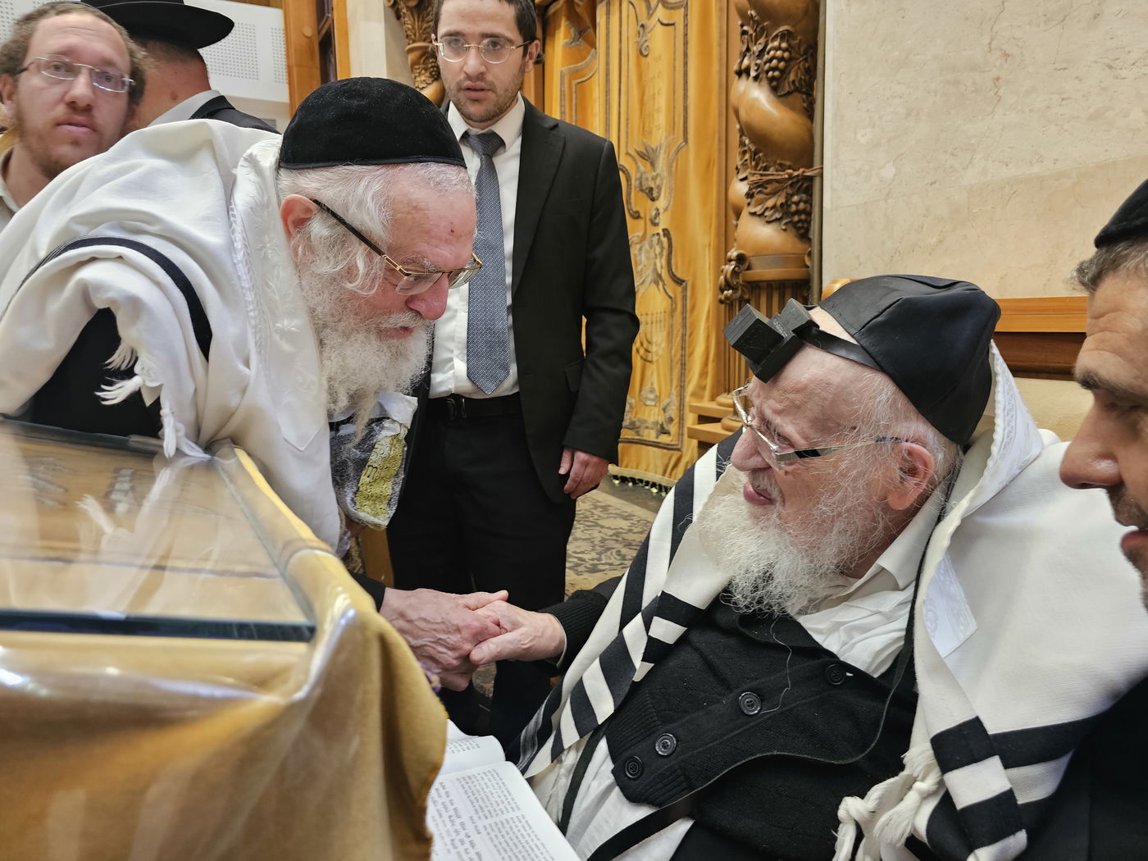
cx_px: 574
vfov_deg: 58.9
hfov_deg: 73.9
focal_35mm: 23
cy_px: 430
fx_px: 763
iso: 100
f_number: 1.7
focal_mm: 6.3
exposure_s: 1/100
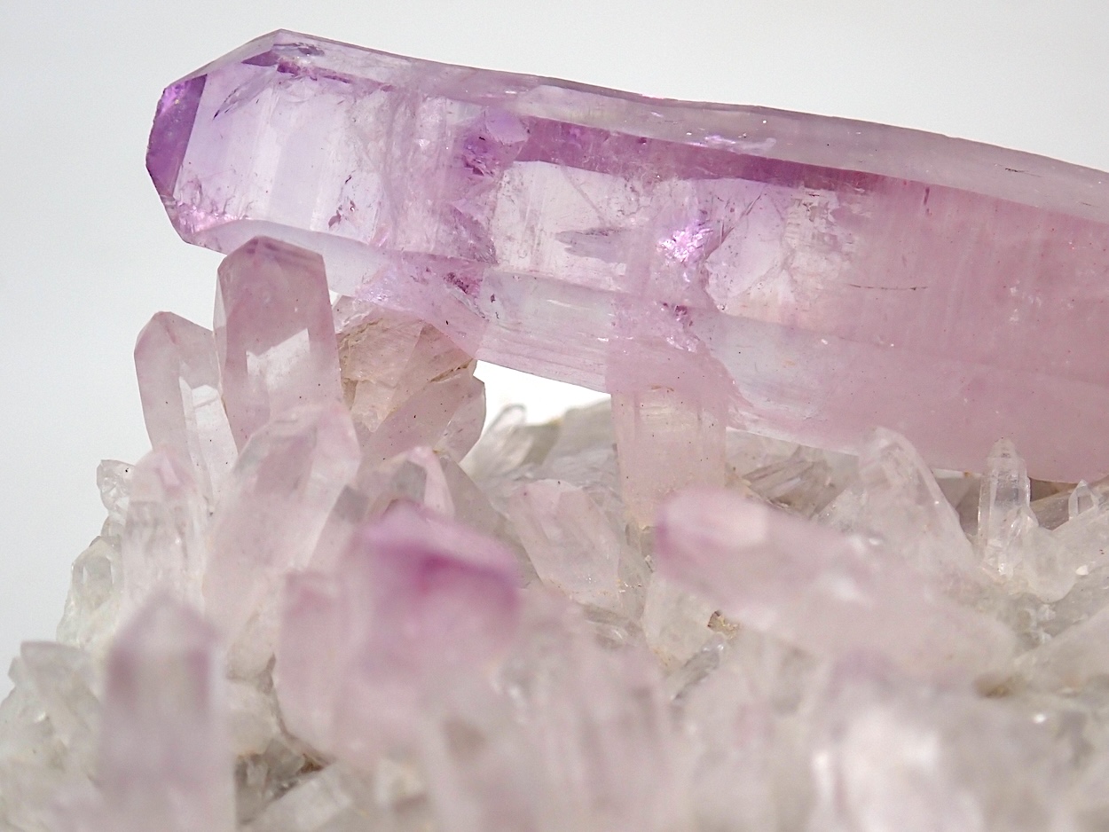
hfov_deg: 19.6
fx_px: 3204
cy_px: 416
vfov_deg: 14.8
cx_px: 554
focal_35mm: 100
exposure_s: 1/100
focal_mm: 18
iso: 200
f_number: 4.9
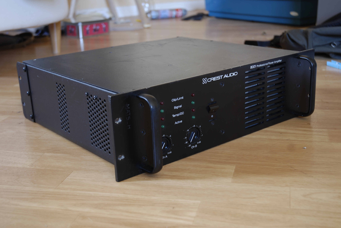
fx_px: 484
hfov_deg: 38.8
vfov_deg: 26.6
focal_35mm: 51
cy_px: 114
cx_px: 170
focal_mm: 34
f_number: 4.2
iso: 125
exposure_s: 1/2
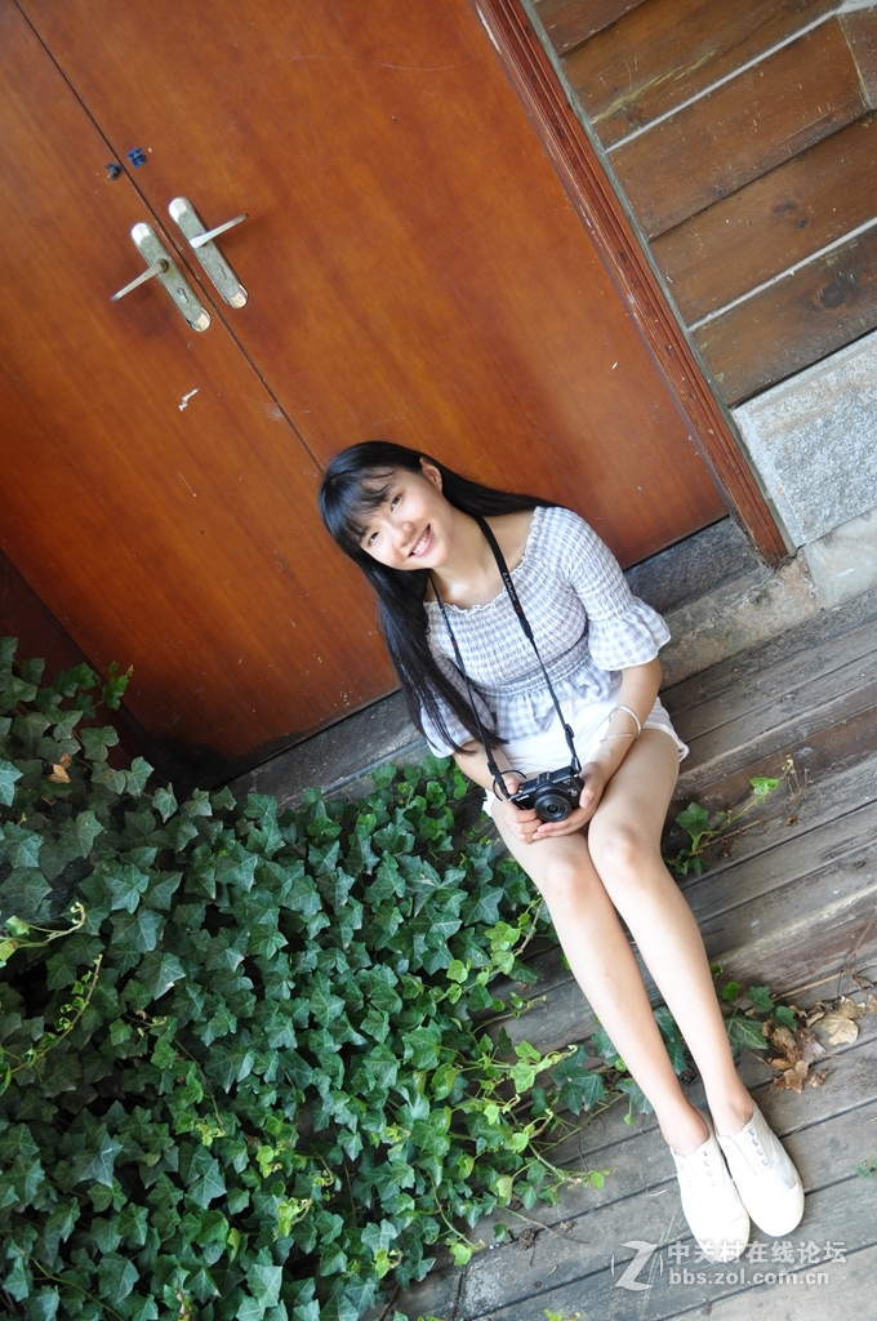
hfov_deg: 39.9
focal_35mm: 33
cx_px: 438
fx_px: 1209
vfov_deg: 57.3
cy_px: 660
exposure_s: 1/160
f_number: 4
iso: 200
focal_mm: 22
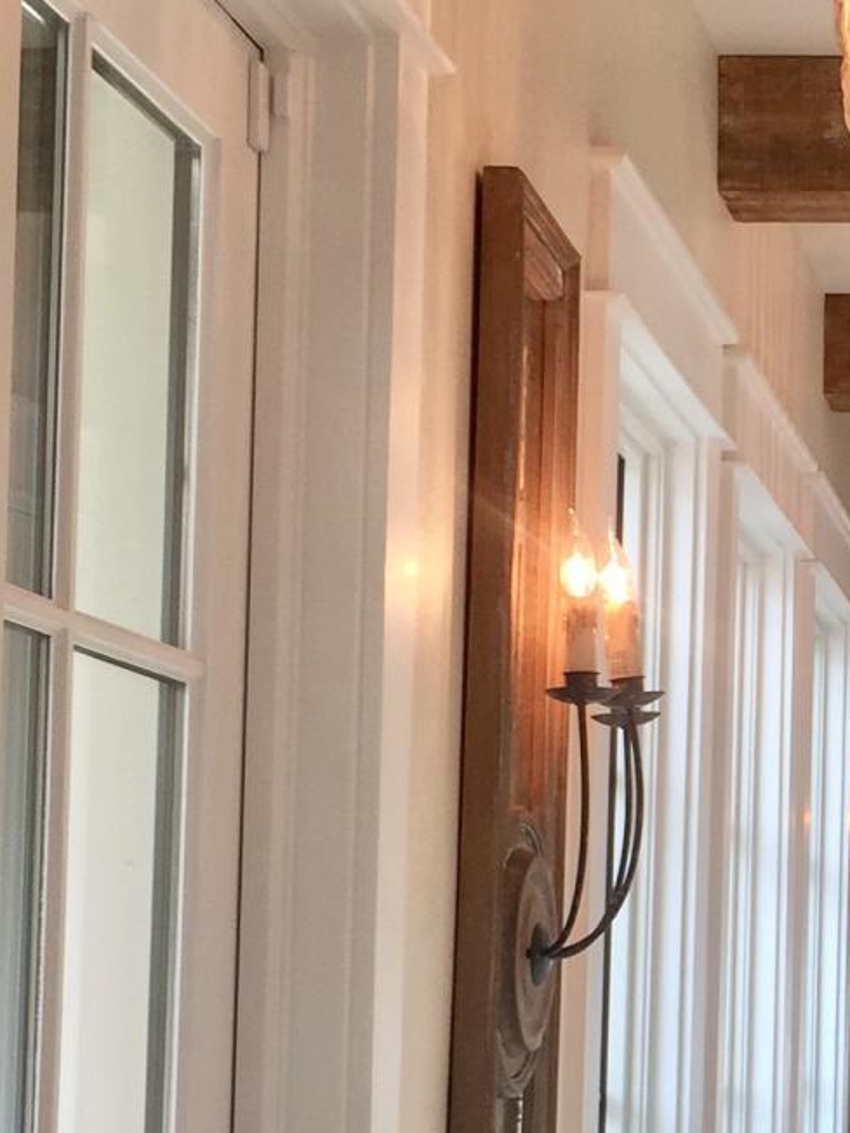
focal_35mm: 89
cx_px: 963
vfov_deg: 21.7
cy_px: 928
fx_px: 2914
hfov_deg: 16.1
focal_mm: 4.15
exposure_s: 1/60
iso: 32
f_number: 2.2
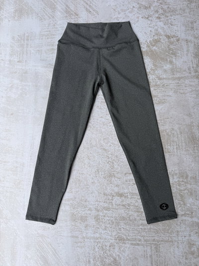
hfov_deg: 56.8
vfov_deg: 71.6
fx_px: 184
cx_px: 100
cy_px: 133
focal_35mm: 24
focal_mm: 6.76
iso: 80
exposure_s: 1/1156
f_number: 1.78
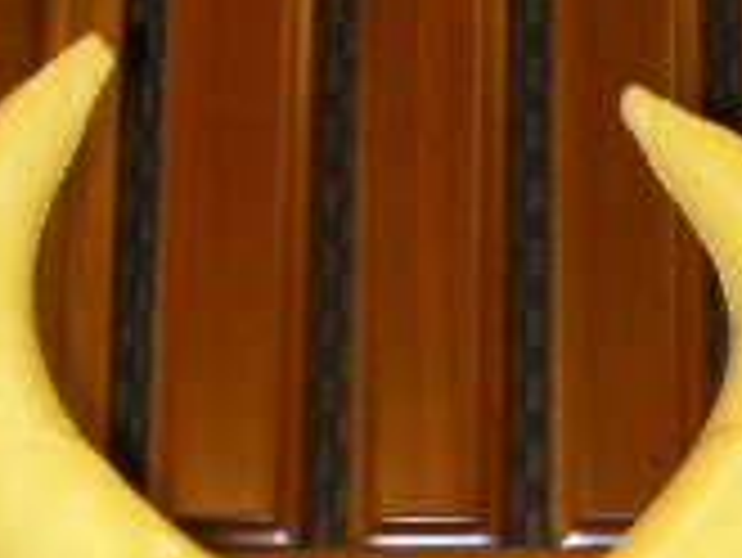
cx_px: 562
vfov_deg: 10.0
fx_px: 3153
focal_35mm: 147
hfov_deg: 13.4
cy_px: 670
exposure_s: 1/30
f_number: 5.6
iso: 200
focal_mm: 6.8
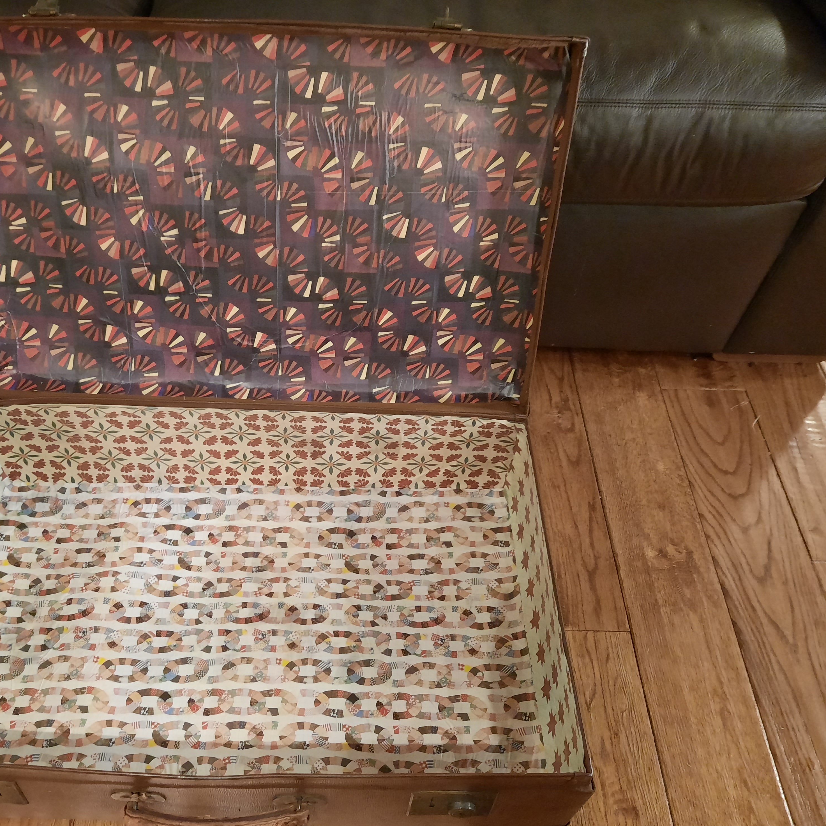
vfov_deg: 54.0
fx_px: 810
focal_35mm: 30
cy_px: 416
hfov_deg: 53.5
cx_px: 313
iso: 1250
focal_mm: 4.6
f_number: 2
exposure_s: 1/20
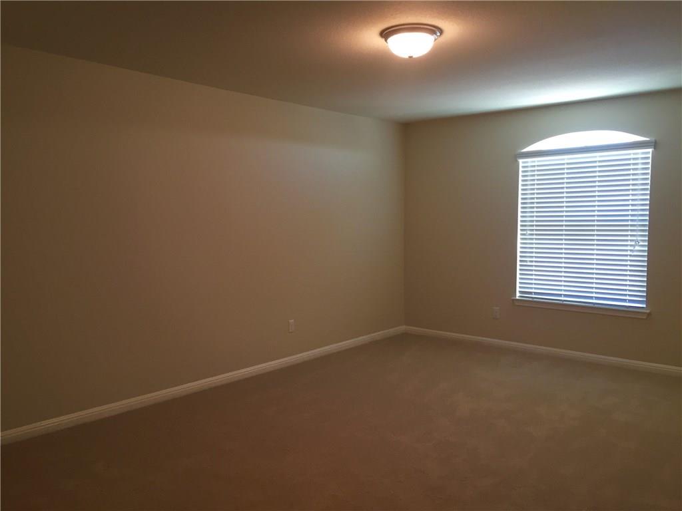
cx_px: 341
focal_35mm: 29
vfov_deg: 48.2
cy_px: 256
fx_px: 571
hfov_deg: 61.7
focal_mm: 4.15
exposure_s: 1/30
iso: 80
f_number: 2.2
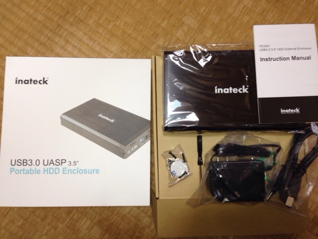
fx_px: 303
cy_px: 120
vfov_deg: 42.9
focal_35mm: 33
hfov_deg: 55.4
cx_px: 159
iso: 64
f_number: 2.4
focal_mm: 4.12
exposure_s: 1/20
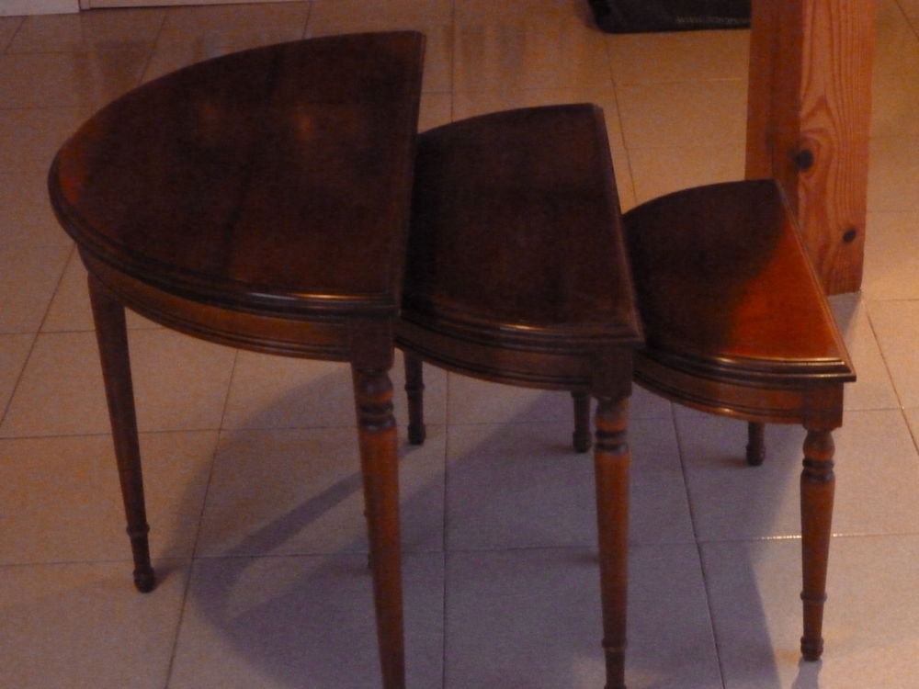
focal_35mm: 72
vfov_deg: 20.4
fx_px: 1911
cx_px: 460
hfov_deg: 27.0
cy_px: 344
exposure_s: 1/15
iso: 1600
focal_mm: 11.9
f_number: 4.1
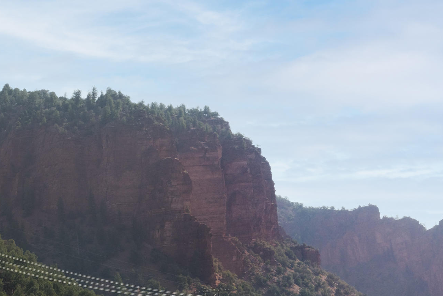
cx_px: 16
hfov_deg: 19.5
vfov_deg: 13.4
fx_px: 1256
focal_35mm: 102
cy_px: 113
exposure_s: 1/1000
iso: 1000
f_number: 7.1
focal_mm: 44
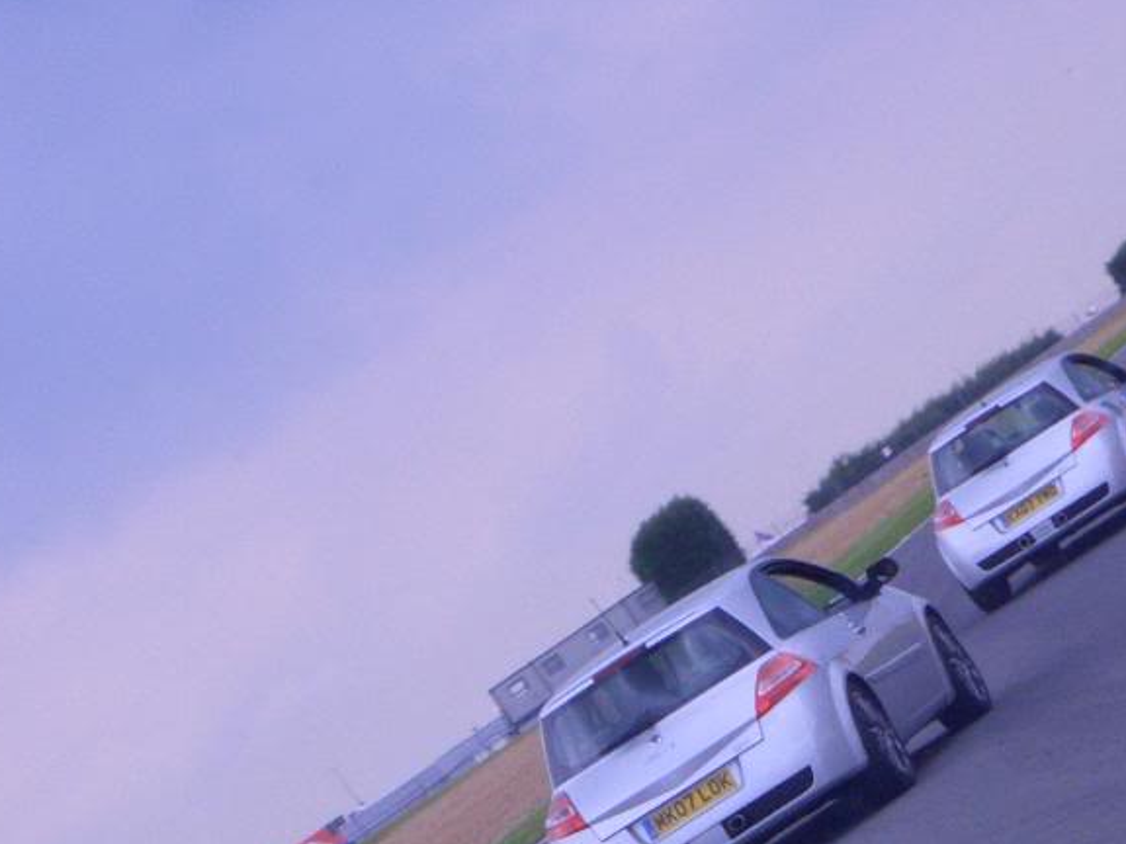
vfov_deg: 8.3
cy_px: 352
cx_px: 960
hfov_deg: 11.0
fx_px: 5823
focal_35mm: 179
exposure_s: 1/125
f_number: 6.6
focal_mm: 13.5
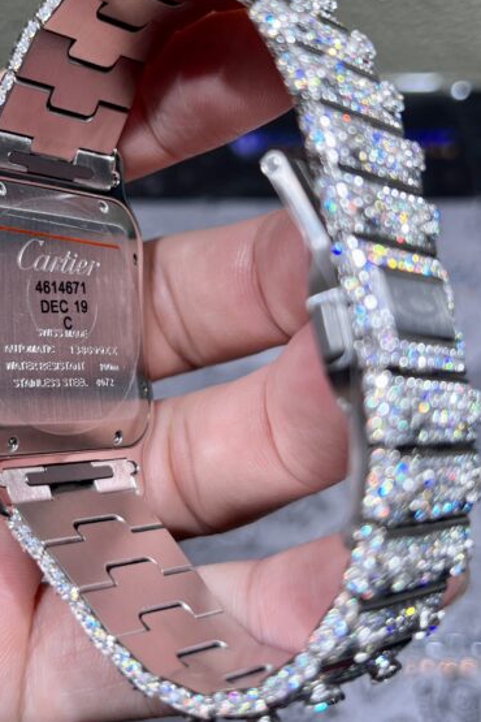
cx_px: 179
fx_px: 782
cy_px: 314
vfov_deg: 49.4
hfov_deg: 34.0
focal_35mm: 39
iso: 50
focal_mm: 5.7
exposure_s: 1/443
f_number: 1.5
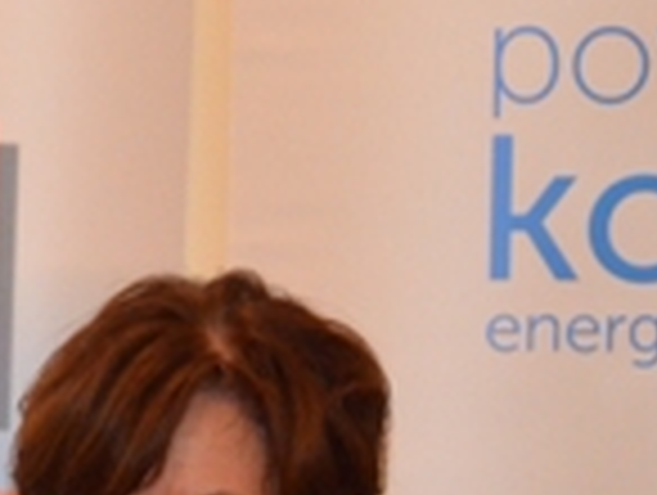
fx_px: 7909
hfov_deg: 4.7
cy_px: 657
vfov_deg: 3.6
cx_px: -54
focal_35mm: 416
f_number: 5.3
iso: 3200
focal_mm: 66
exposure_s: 1/60
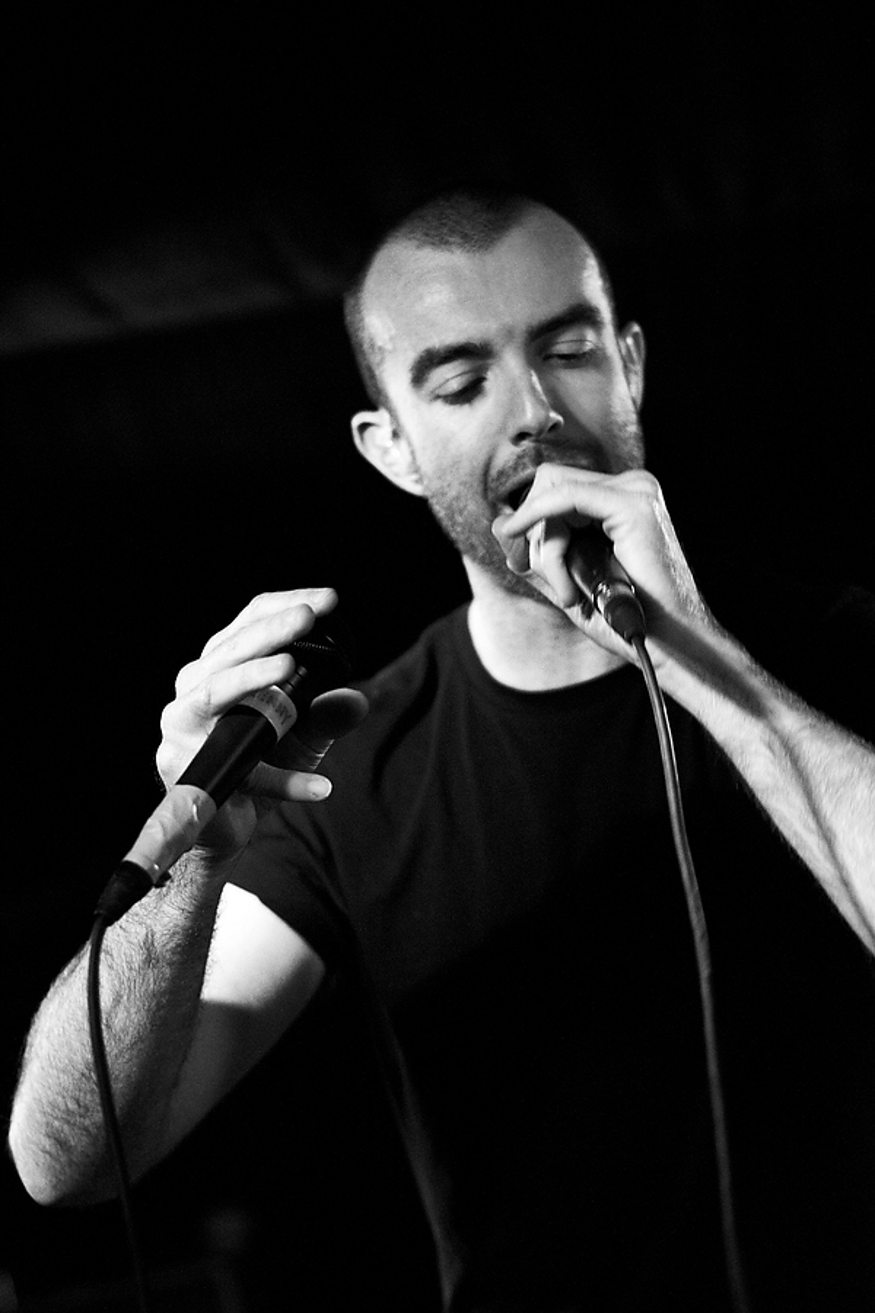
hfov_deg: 18.2
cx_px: 438
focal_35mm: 75
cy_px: 656
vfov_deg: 27.0
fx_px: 2734
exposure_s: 1/25
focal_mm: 50
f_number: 2
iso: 800
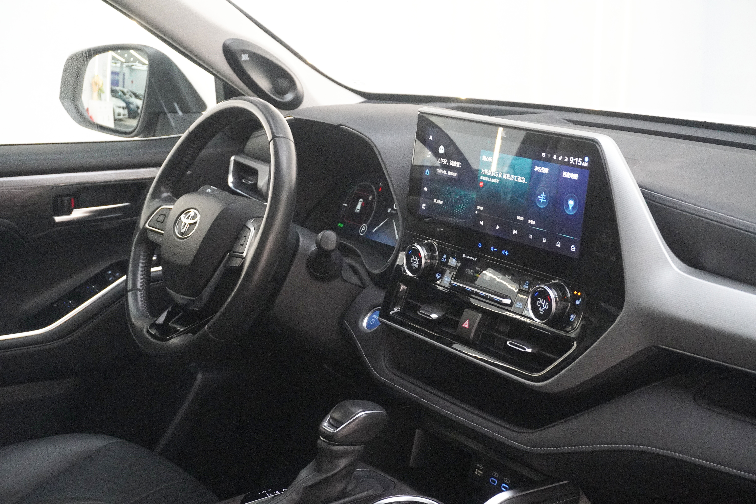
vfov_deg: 25.8
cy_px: 252
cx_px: 378
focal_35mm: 52
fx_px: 1102
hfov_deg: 37.9
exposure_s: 1/80
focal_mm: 35
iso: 6400
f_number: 6.3
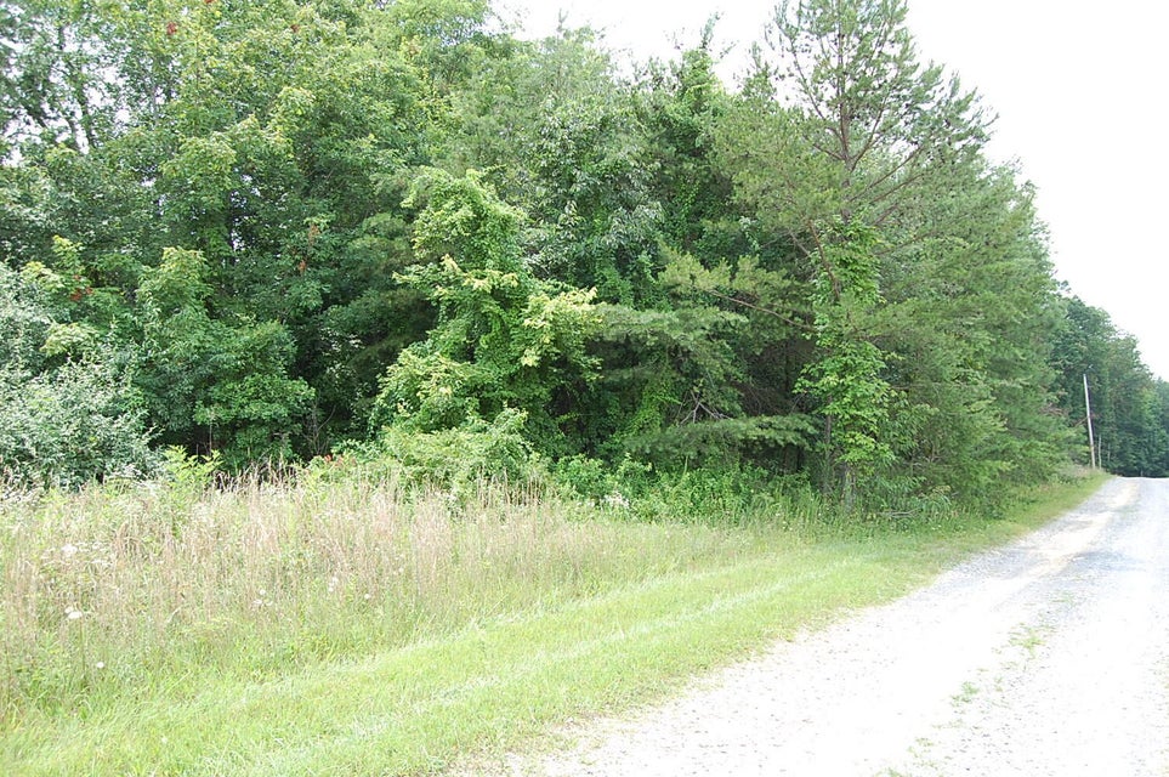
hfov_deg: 67.4
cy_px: 388
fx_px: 876
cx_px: 584
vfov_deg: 47.8
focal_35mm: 27
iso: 200
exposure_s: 1/125
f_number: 5.6
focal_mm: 18
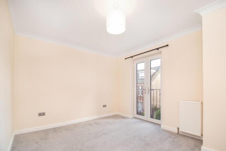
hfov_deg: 100.4
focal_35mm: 15
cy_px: 76
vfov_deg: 77.3
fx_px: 94
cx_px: 113
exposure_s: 1/8
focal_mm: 10
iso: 250
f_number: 8
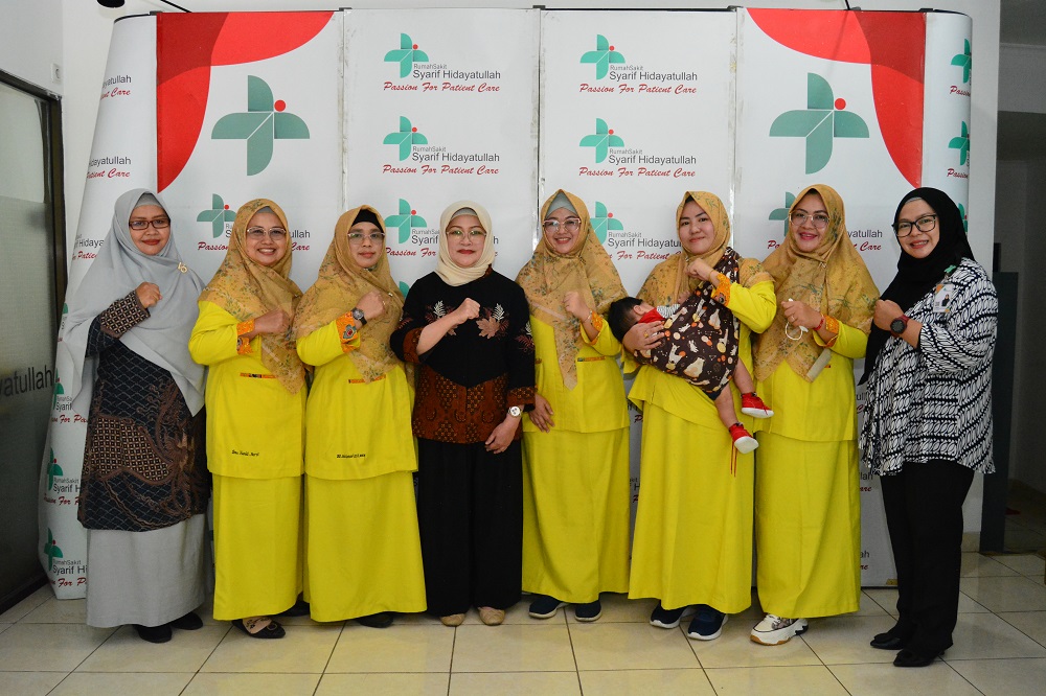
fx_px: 828
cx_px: 523
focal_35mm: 28
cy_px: 348
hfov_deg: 64.6
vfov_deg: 45.6
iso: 4000
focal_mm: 19
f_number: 5
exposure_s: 1/100
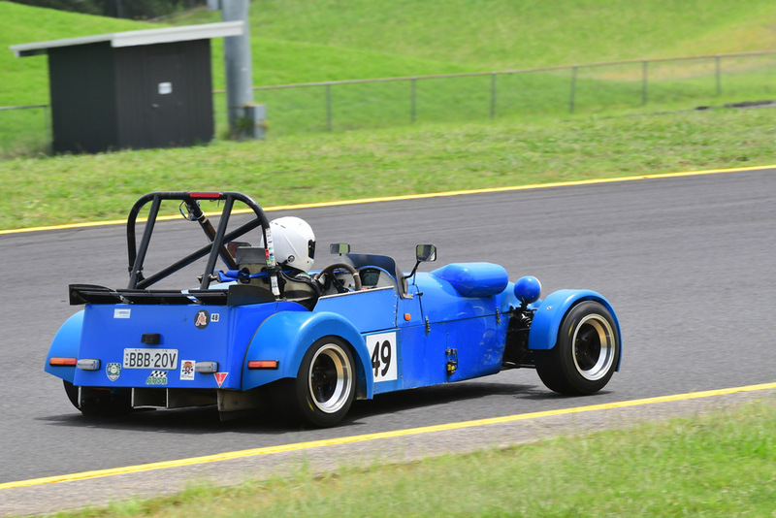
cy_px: 259
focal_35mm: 375
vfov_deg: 3.7
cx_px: 388
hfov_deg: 5.5
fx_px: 8086
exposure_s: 1/640
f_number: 10
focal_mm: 250
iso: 500
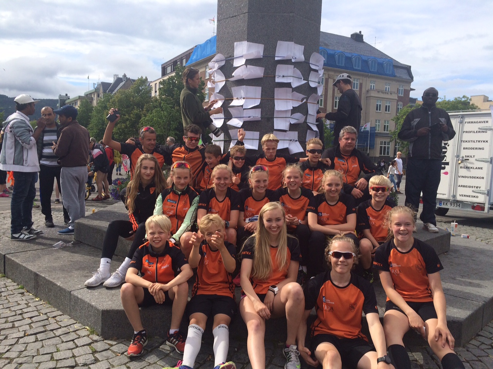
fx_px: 413
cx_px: 246
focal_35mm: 29
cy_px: 184
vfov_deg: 48.2
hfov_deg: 61.7
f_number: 2.2
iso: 32
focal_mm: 4.15
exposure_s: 1/1786
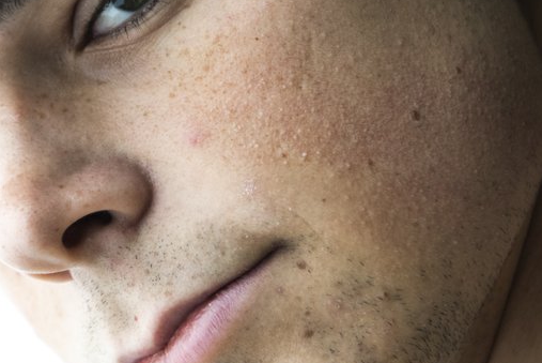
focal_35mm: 207
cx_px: -4
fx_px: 3119
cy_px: 93
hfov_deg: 9.9
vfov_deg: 6.6
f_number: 4.5
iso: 800
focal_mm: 70
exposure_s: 1/320
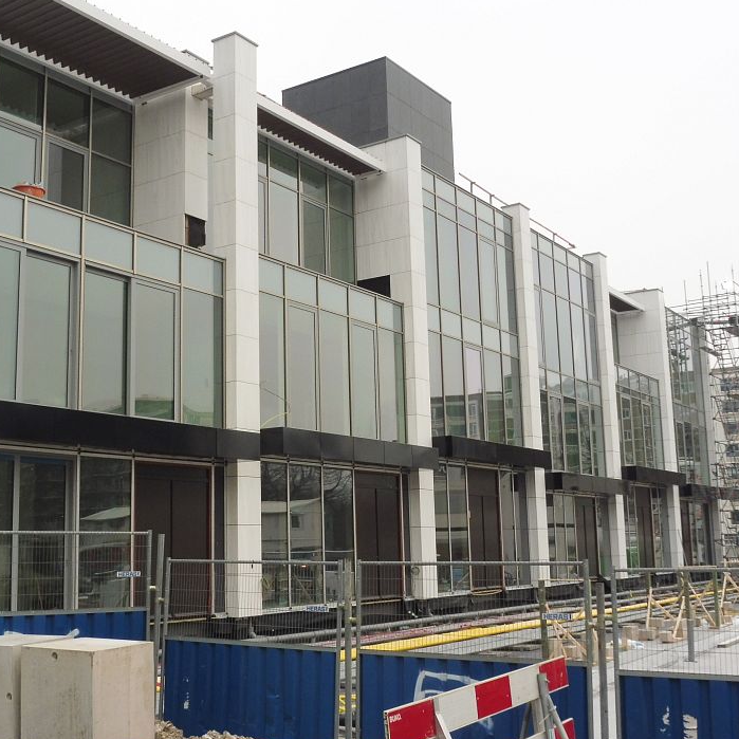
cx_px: 292
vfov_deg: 38.3
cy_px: 345
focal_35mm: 44
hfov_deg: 38.2
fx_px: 1063
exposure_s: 1/100
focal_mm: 6.1
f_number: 5
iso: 100
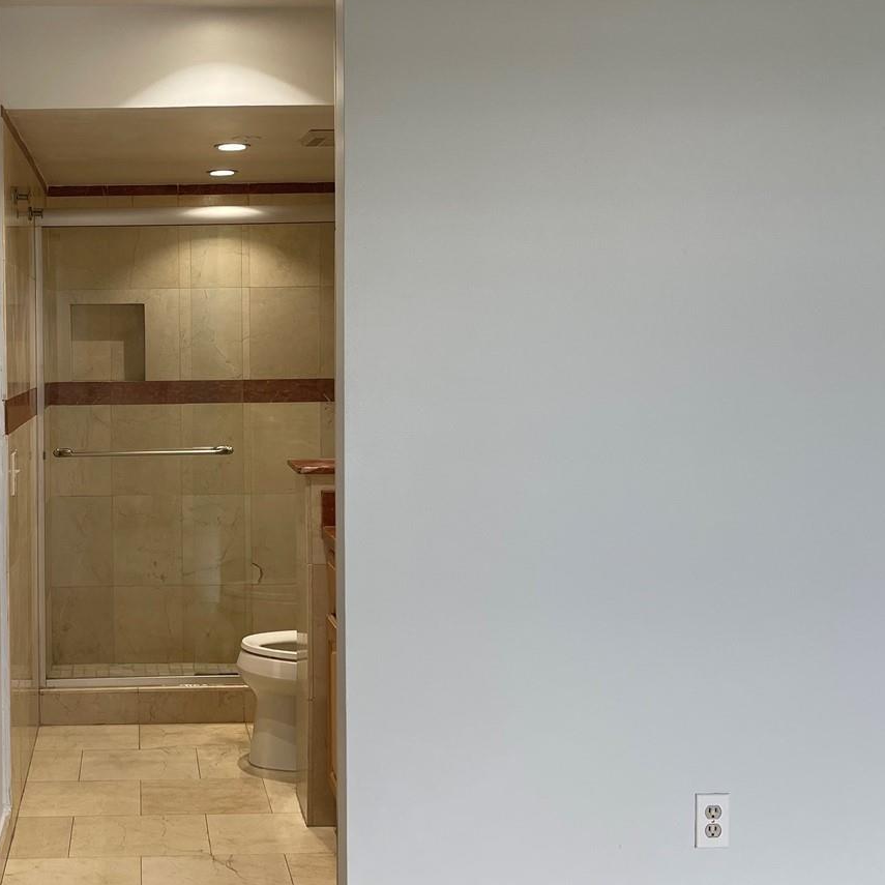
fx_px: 1244
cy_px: 406
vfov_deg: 39.1
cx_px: 143
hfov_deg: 37.4
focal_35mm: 43
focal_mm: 5.1
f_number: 1.6
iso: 80
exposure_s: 1/121
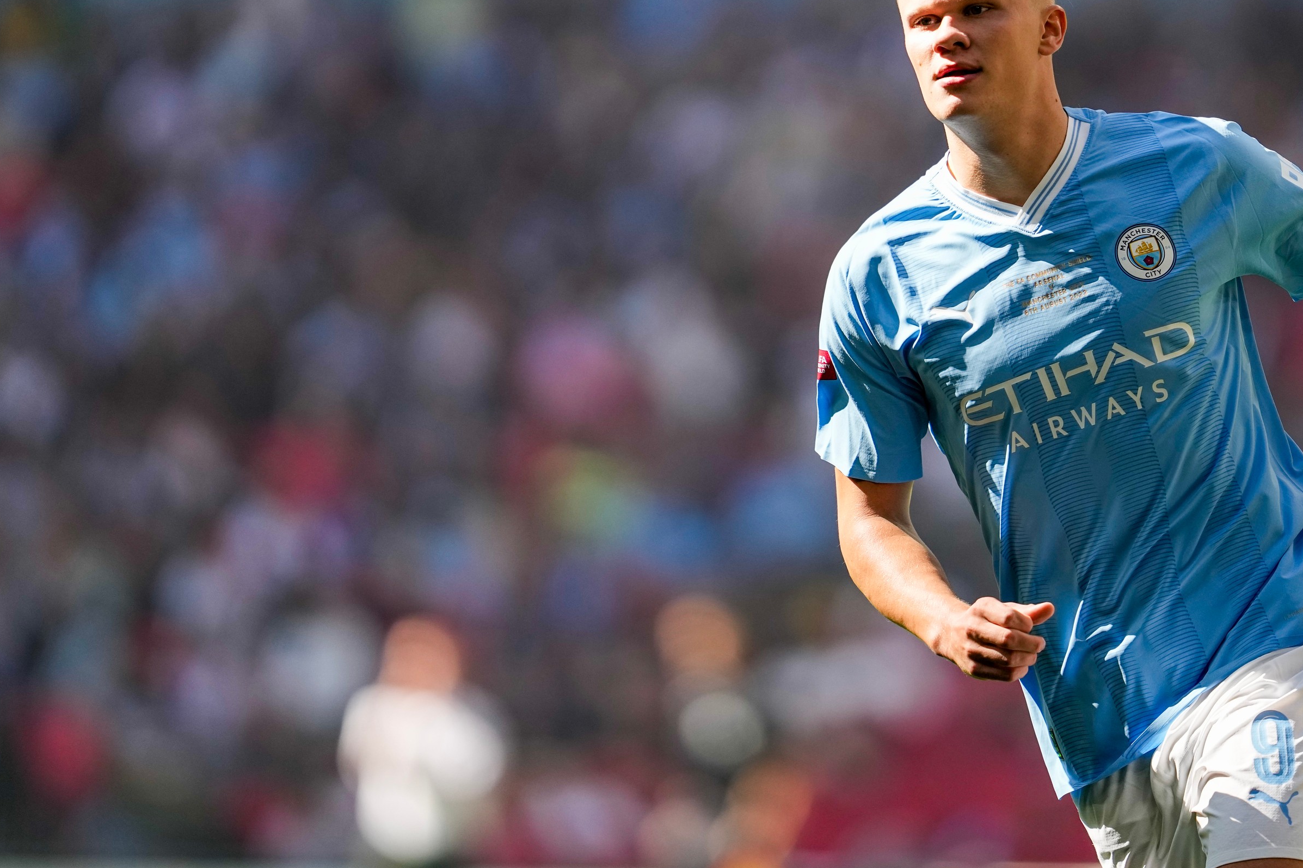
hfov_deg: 3.5
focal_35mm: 586
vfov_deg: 2.3
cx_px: 938
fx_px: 21208
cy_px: 265
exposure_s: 1/5000
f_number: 2.8
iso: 640
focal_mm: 400
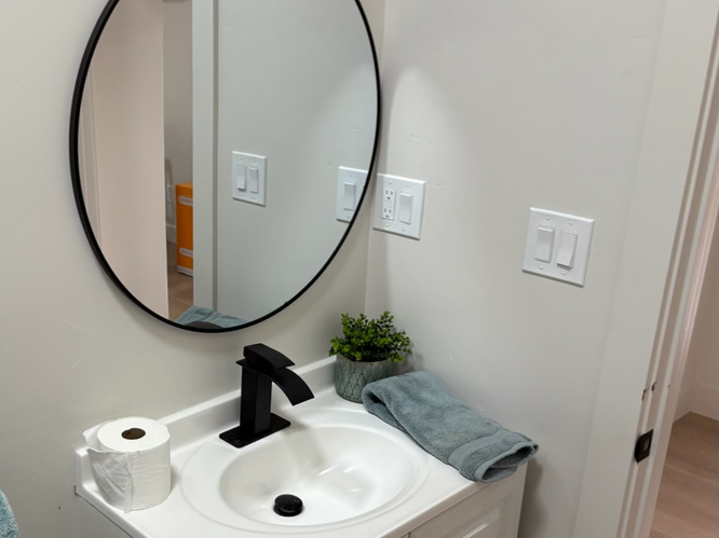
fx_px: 831
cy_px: 307
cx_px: 228
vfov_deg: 35.9
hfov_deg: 45.9
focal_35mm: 40
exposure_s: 1/117
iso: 125
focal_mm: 5.96
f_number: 1.6
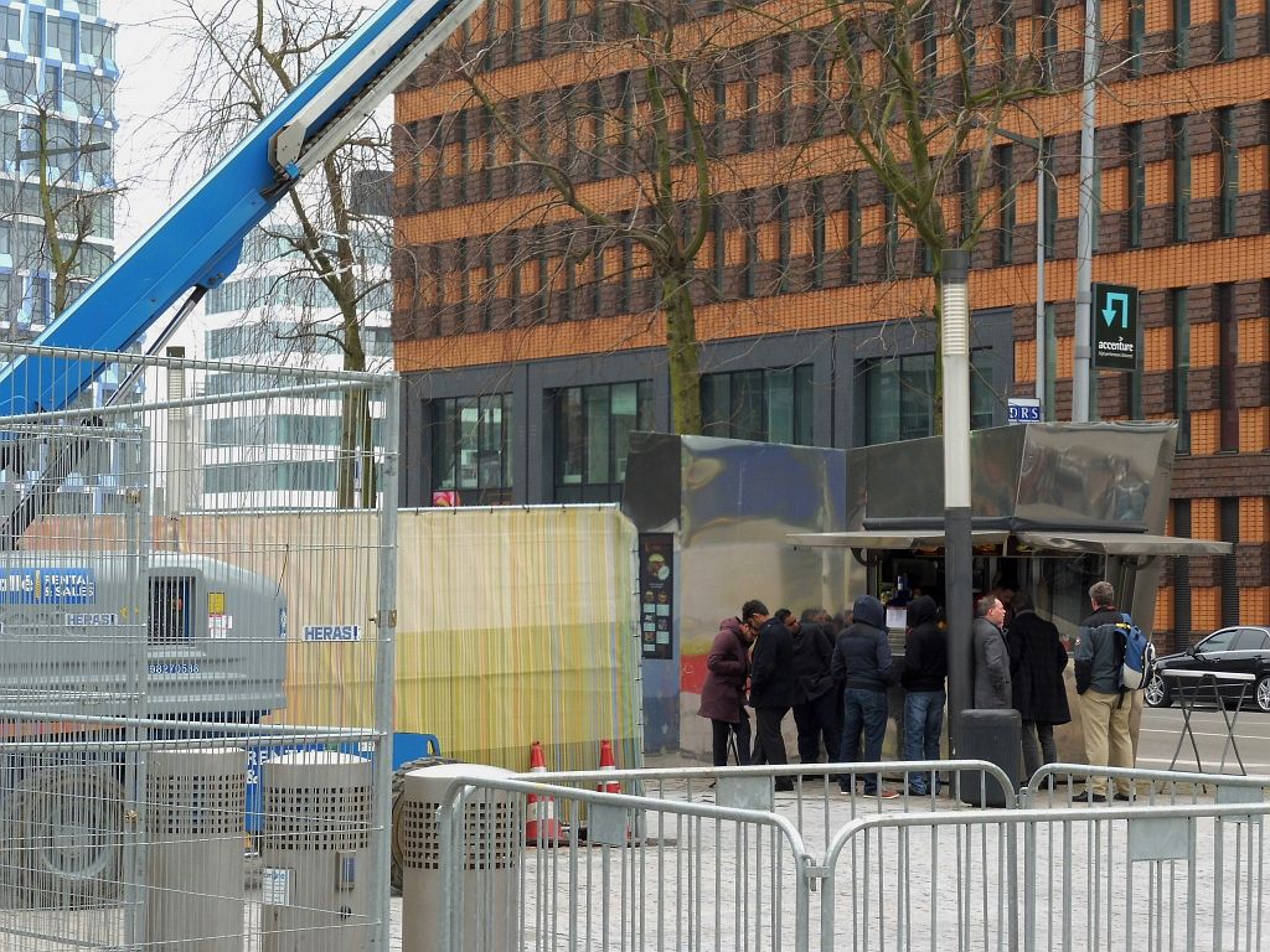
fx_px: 3742
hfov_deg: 19.3
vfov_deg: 14.5
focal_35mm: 102
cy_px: 476
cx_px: 635
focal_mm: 18.2
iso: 100
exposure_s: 1/100
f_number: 5.3
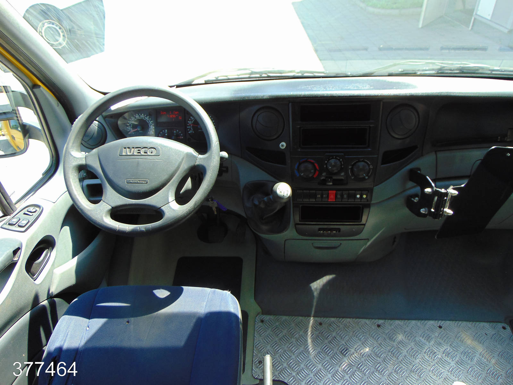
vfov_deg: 54.9
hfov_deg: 69.4
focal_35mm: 25
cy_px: 192
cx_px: 256
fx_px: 370
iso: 80
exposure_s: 1/100
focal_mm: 4.5
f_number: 3
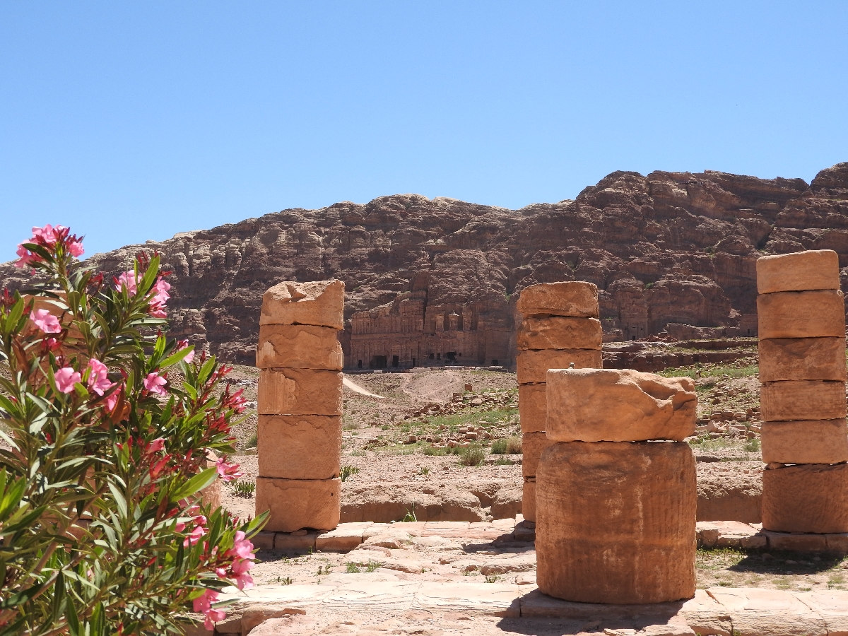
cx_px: 424
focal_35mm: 50
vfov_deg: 29.1
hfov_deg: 38.2
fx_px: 1225
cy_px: 318
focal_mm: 9
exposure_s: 1/1000
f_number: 4
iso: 100
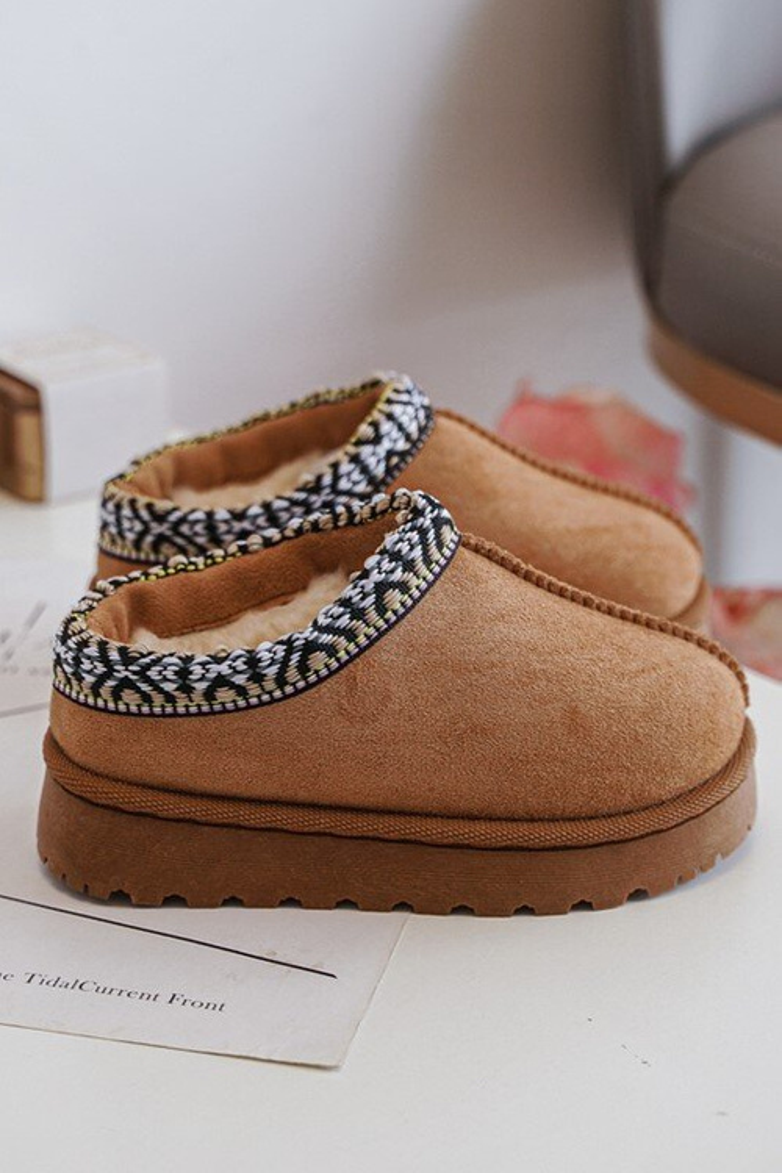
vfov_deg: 45.4
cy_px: 586
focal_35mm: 43
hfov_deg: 31.2
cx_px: 391
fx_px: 1401
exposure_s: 1/100
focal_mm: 43
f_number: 4
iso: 500
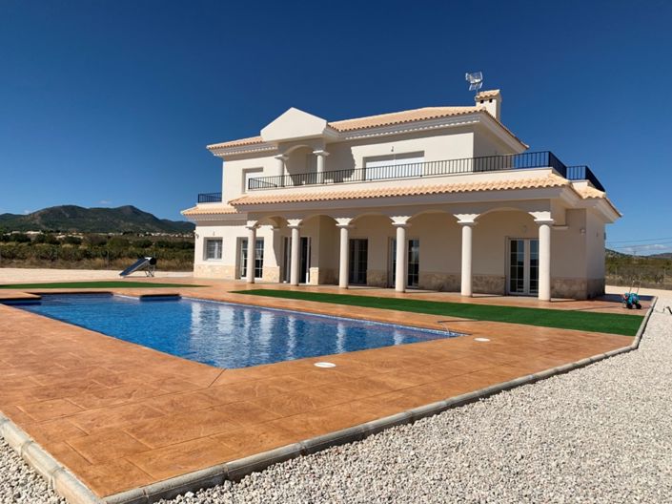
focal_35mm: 26
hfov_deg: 67.3
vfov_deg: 53.0
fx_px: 504
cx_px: 336
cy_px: 252
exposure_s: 1/5405
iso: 25
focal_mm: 4.25
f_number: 1.8
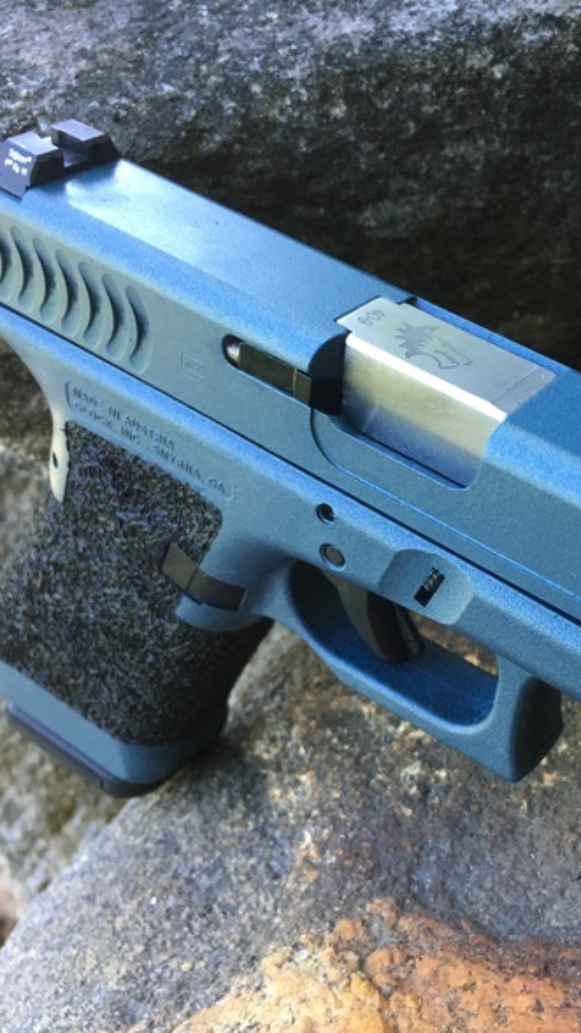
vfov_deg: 47.3
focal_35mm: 43
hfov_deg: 27.1
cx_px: 484
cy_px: 518
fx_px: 1177
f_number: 2.2
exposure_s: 1/30
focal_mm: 4.15
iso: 40
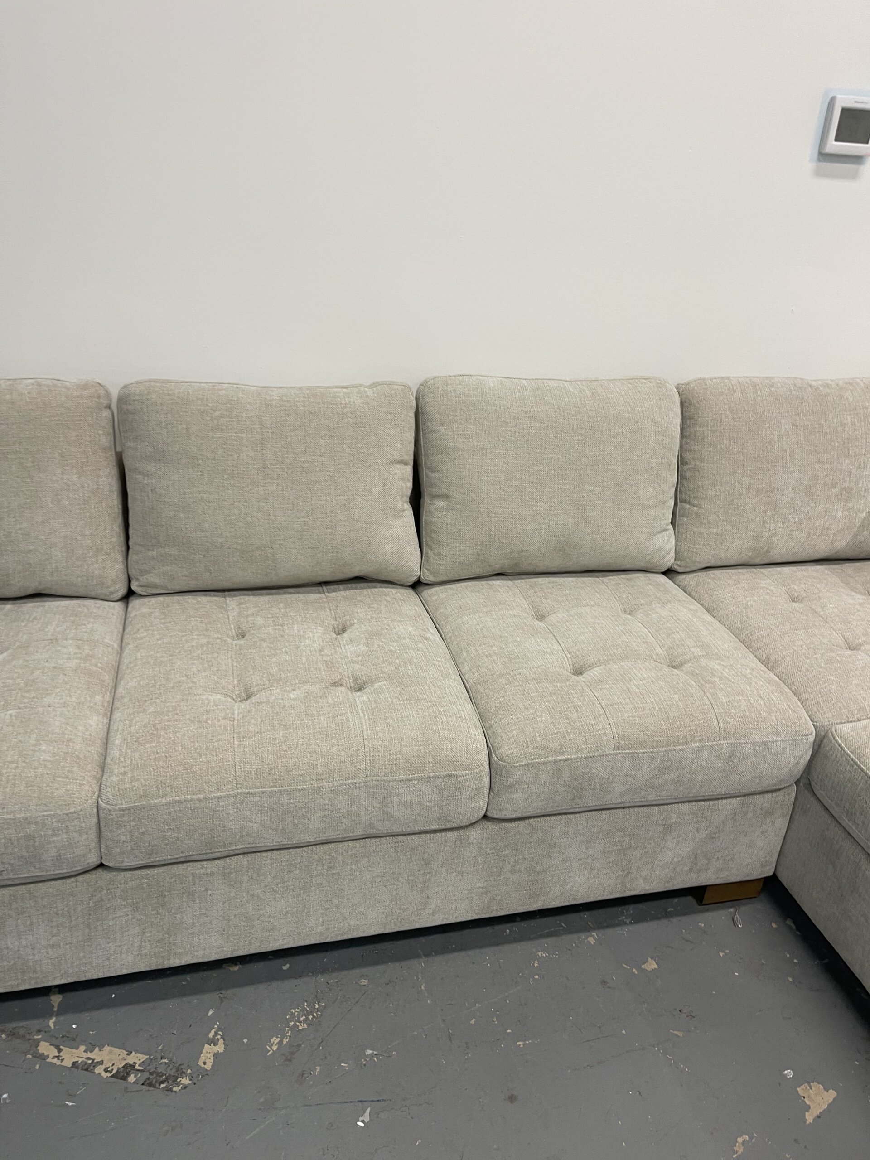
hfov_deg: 54.9
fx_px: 838
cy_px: 580
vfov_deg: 69.4
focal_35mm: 25
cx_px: 435
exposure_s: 1/60
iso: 80
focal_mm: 5.1
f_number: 1.6
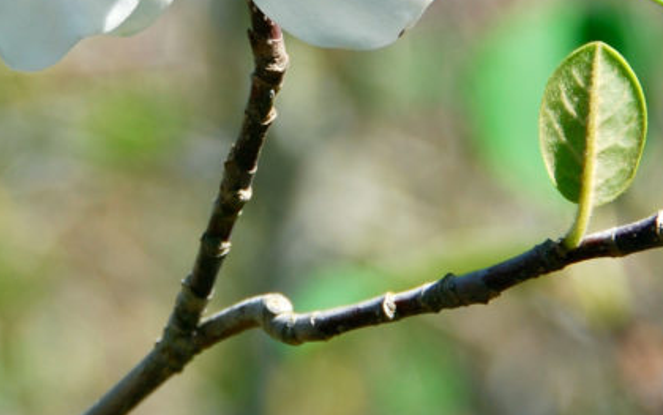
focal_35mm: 485
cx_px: 245
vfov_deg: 2.7
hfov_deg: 4.3
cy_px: -77
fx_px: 8768
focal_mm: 130
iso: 100
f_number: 8
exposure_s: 1/160
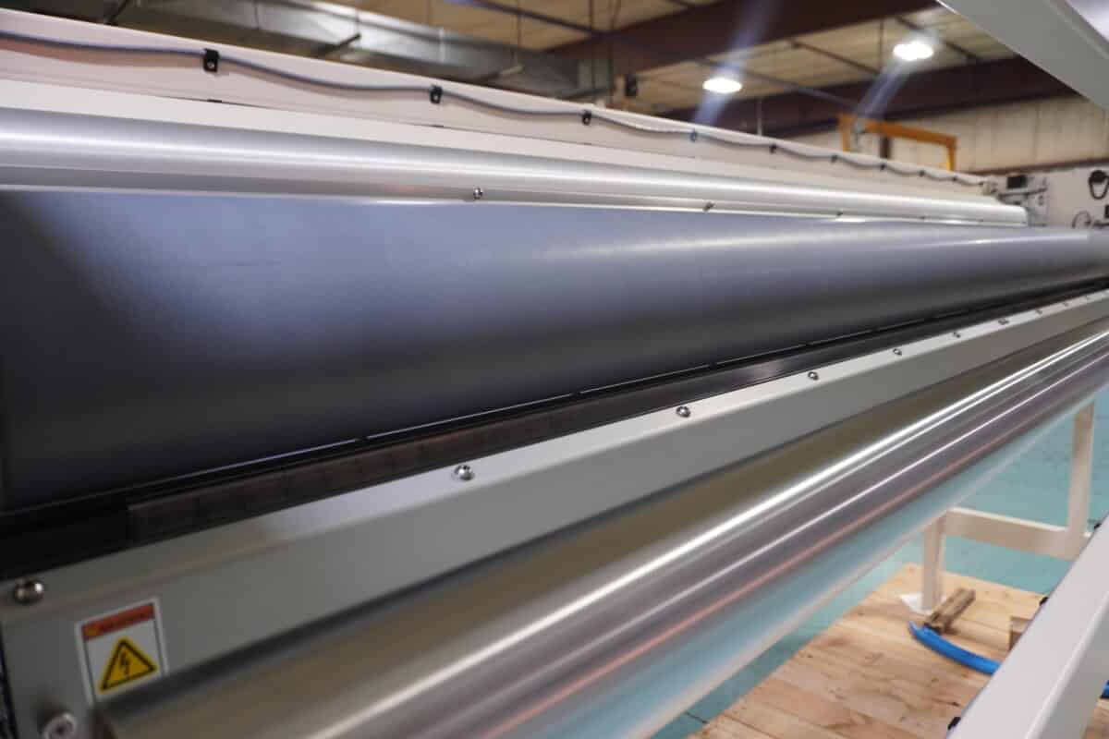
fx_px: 739
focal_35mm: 24
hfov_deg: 73.7
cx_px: 554
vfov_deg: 53.1
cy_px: 370
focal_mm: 16
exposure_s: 1/30
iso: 400
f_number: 3.5
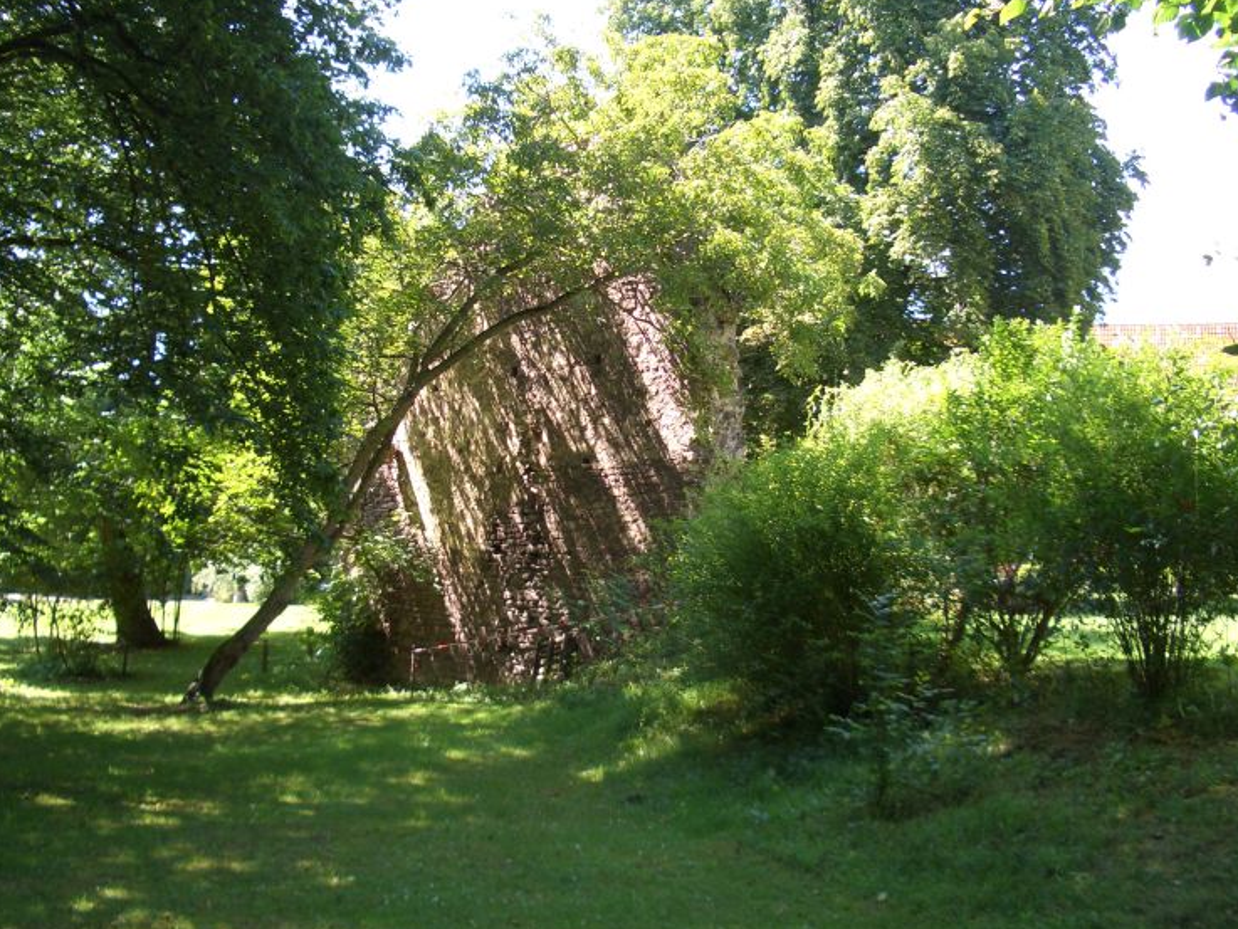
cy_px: 432
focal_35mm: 38
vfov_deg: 37.7
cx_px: 608
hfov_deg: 49.0
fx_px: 1359
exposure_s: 1/80
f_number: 2.6
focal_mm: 5.8
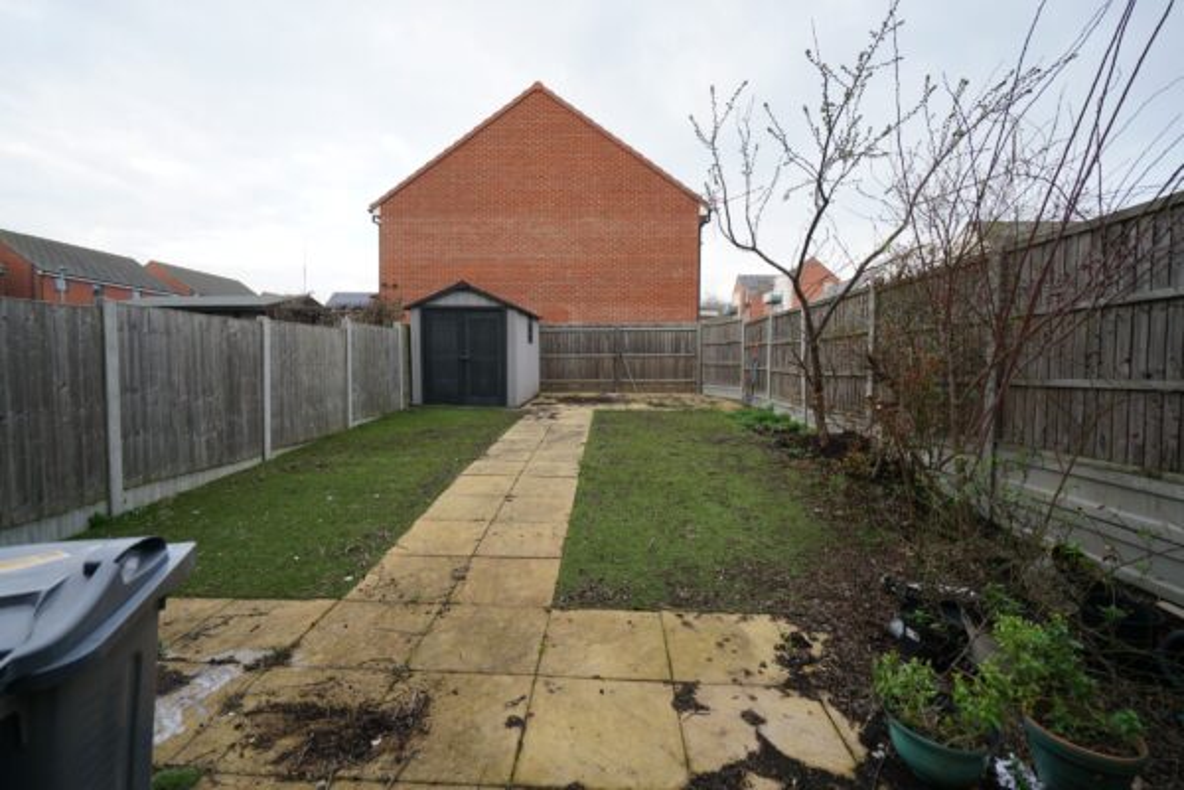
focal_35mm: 16
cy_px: 395
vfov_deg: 73.7
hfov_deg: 96.7
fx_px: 526
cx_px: 592
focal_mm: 16
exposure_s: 1/60
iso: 125
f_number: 4
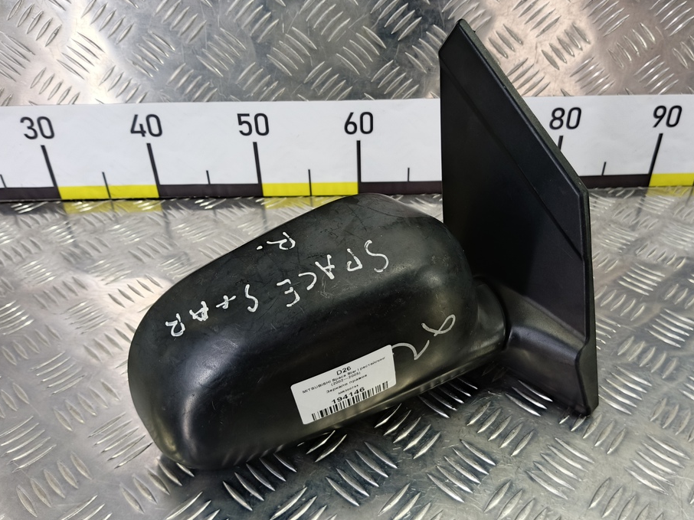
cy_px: 267
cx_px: 384
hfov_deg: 67.1
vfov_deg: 53.0
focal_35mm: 26
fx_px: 521
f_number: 1.6
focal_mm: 4.11
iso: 150
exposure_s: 1/33.3
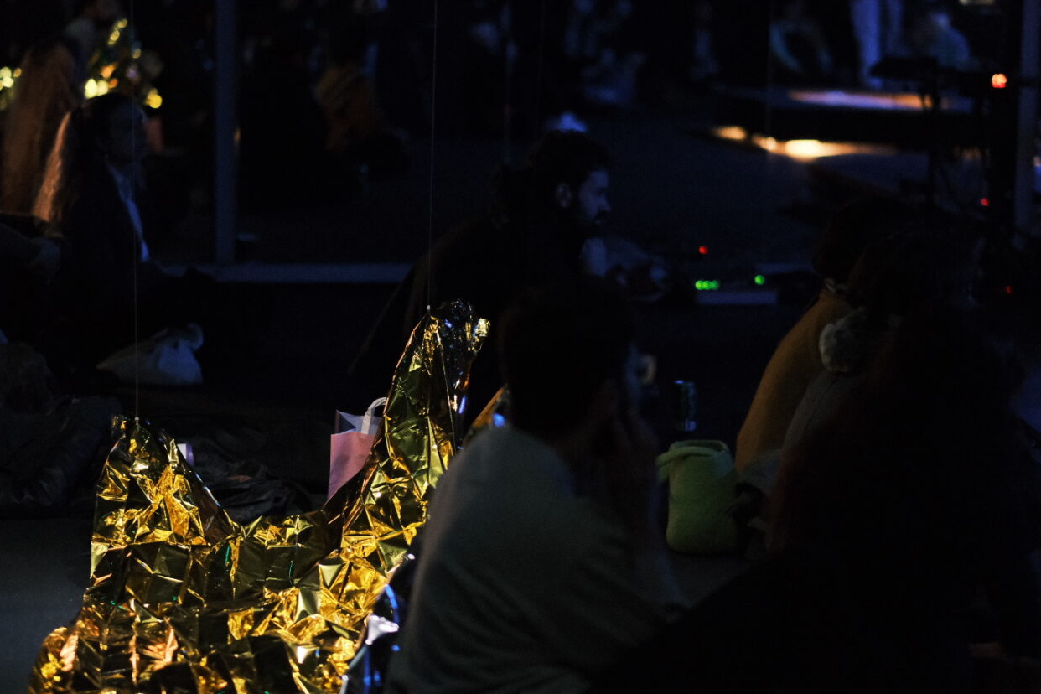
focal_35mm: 109
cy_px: 368
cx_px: 562
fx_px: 3152
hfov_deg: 18.8
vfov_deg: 12.6
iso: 8000
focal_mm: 56
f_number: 1.2
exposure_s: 1/40
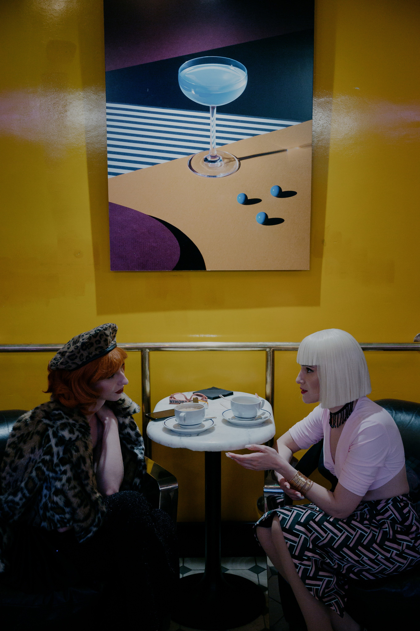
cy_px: 316
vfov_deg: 48.5
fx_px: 701
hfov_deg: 33.4
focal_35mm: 40
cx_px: 210
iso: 6400
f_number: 2.8
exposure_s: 1/320
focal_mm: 40
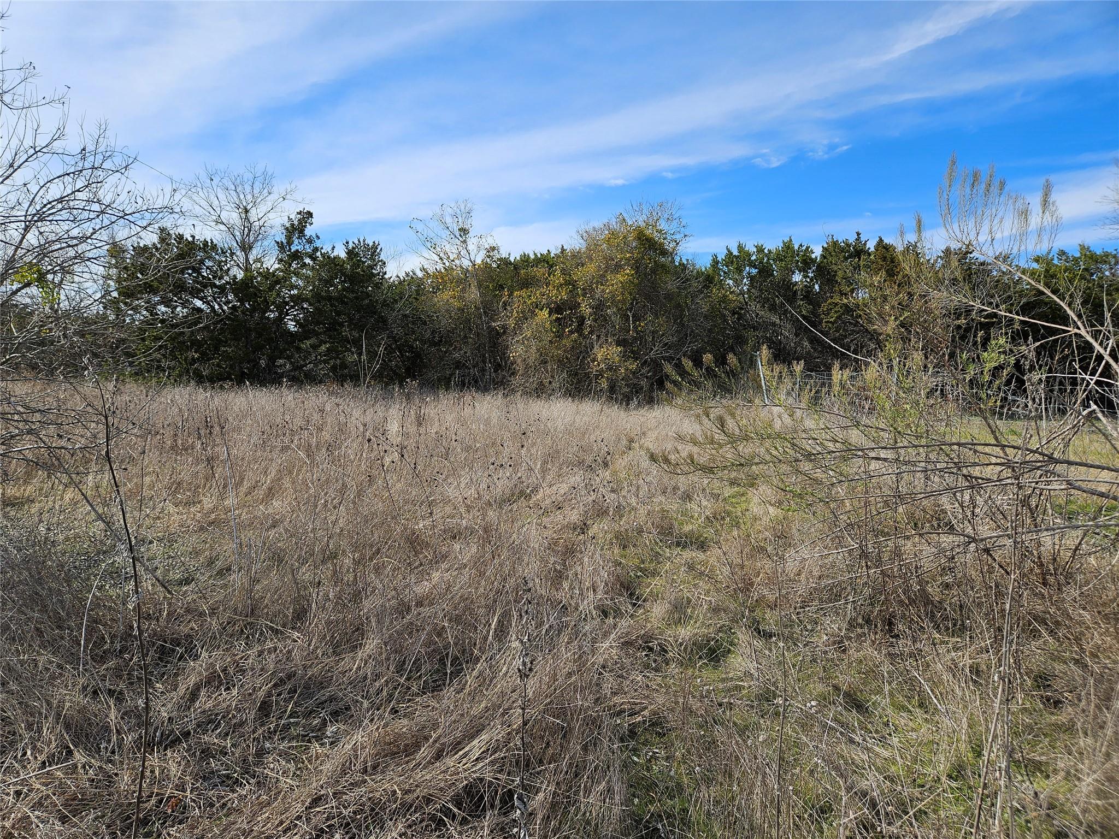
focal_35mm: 23
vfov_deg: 58.9
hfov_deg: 73.9
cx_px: 560
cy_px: 420
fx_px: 744
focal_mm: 5.4
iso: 25
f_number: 1.8
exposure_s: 1/1785
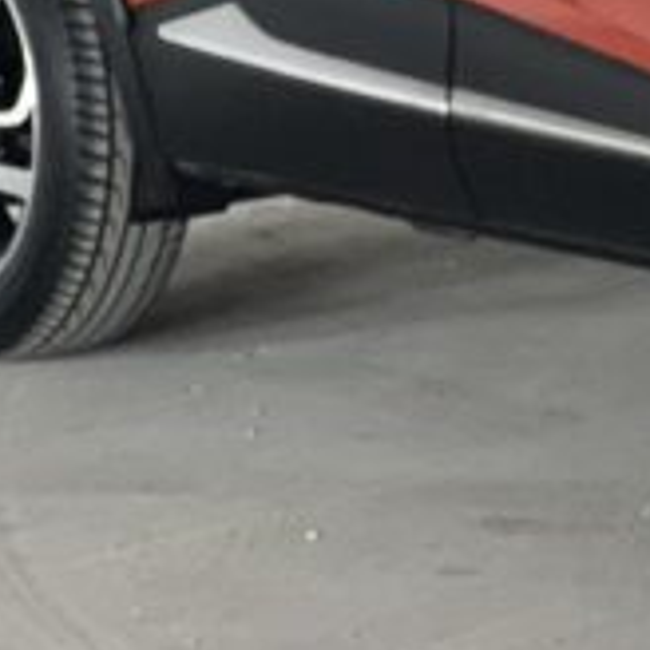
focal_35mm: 331
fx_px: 7032
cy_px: -488
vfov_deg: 5.2
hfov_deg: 5.2
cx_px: 1268
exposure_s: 1/121
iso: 125
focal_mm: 9
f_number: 2.8
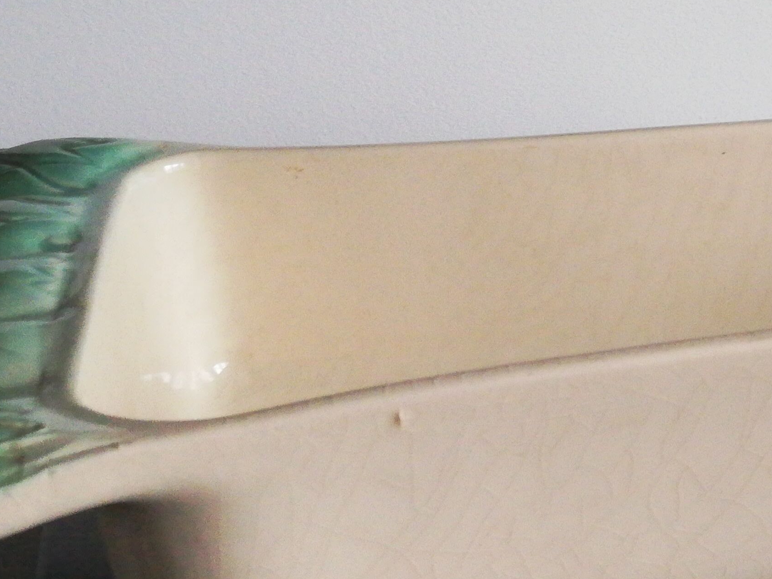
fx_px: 1584
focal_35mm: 71
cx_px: 735
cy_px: 264
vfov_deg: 20.7
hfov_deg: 26.2
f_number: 2.2
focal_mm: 3.81
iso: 400
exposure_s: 1/30
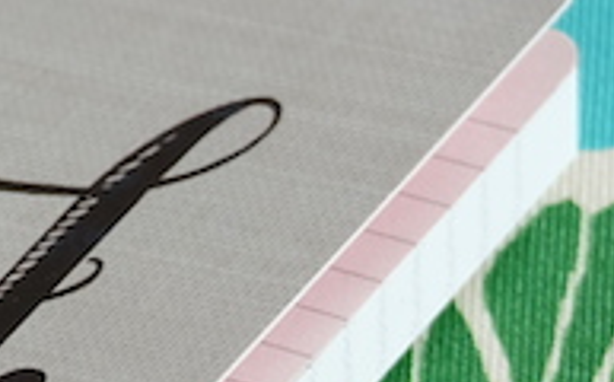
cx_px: -573
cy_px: 600
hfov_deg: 3.7
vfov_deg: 2.3
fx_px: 9457
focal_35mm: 566
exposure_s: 1/125
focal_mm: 71.1
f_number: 5
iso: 400
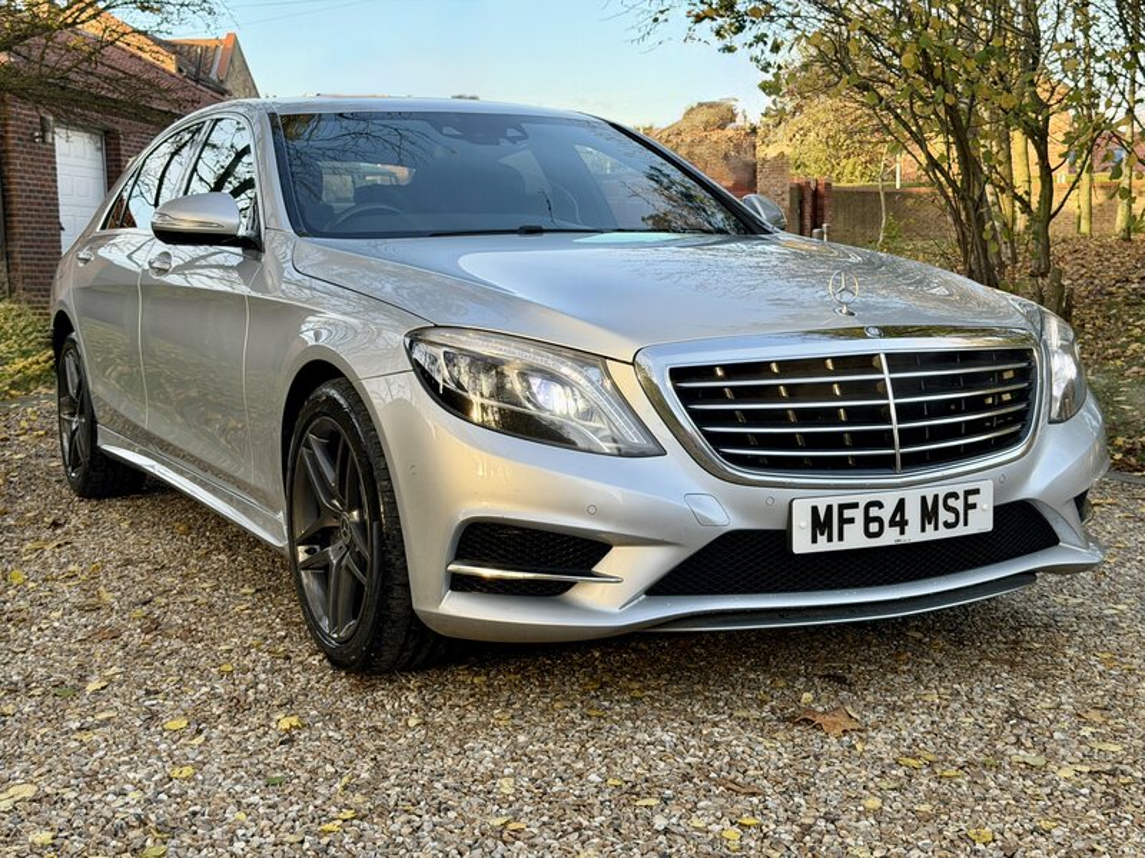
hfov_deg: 39.7
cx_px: 572
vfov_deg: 30.3
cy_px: 429
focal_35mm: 48
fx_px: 1588
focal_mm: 6.76
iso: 80
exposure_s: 1/402
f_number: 1.78
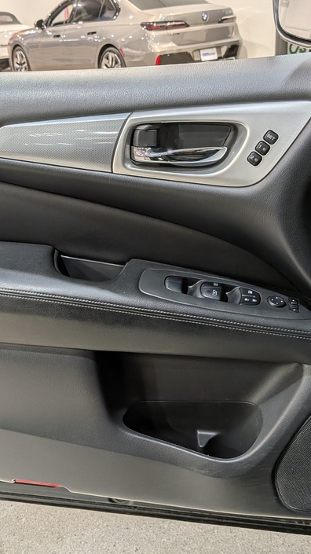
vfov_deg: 52.8
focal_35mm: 38
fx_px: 558
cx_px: 122
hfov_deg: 31.1
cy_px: 282
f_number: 1.7
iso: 27
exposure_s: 1/196
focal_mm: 4.53
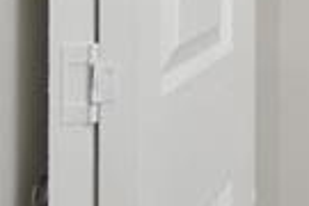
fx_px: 609
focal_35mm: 71
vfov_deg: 18.5
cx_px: 600
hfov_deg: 19.0
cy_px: -21
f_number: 5
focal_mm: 10
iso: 1600
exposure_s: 1/40
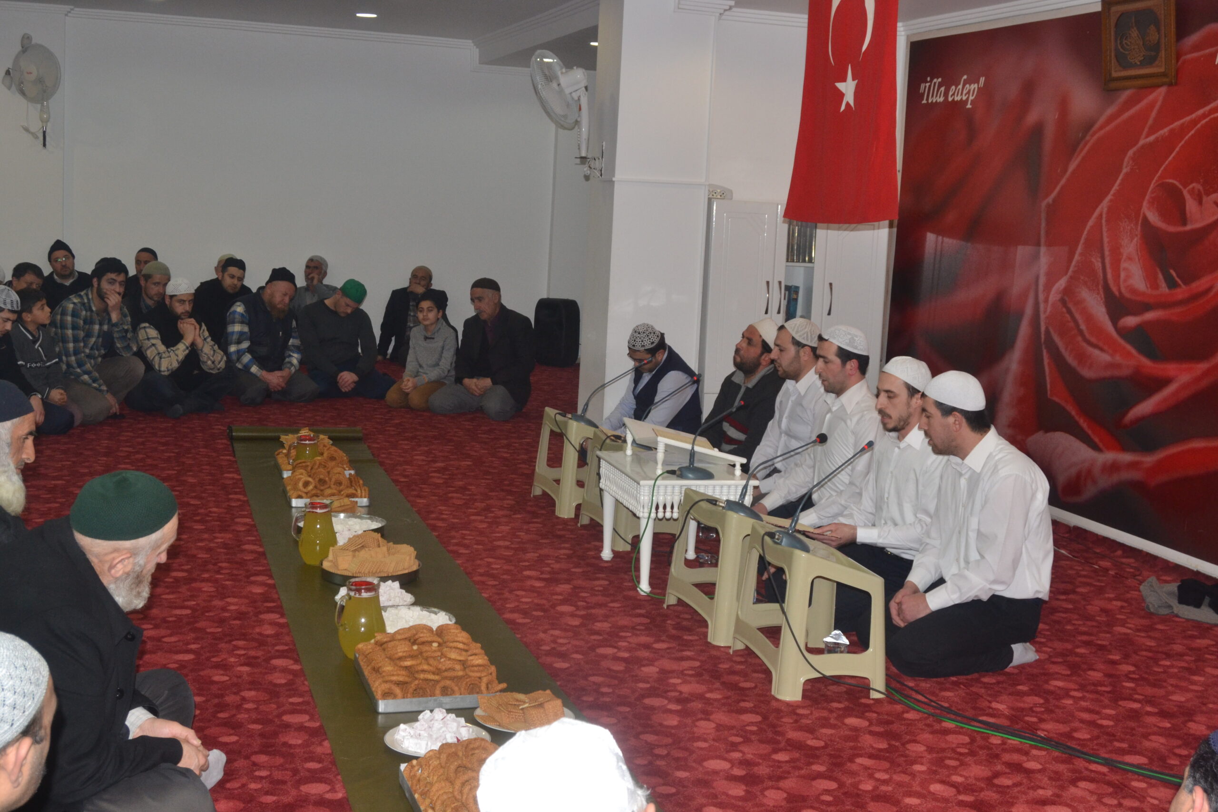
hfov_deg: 46.4
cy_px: 406
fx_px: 1421
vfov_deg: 31.9
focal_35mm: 42
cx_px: 609
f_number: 8
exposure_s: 1/60
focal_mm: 28
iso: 800
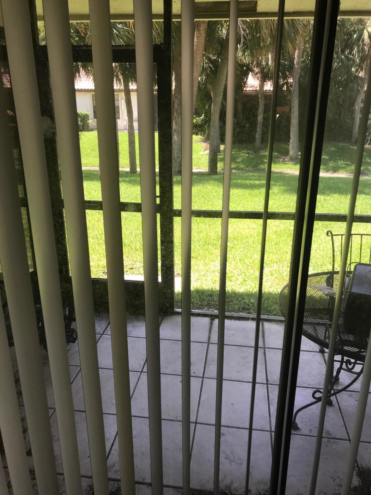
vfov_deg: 63.4
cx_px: 186
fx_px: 400
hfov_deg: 49.7
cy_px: 248
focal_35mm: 28
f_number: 1.8
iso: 20
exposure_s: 1/120
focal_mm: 3.99
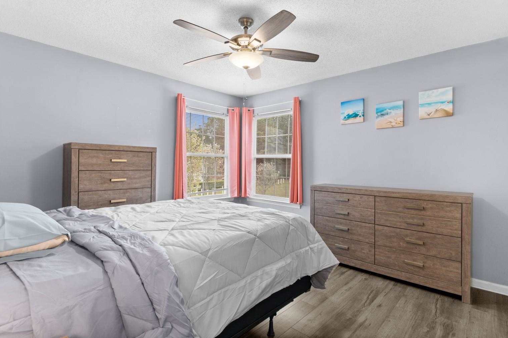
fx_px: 240
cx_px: 262
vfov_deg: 70.4
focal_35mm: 17
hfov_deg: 93.3
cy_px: 163
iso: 100
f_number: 4.8
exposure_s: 1/3
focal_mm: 11
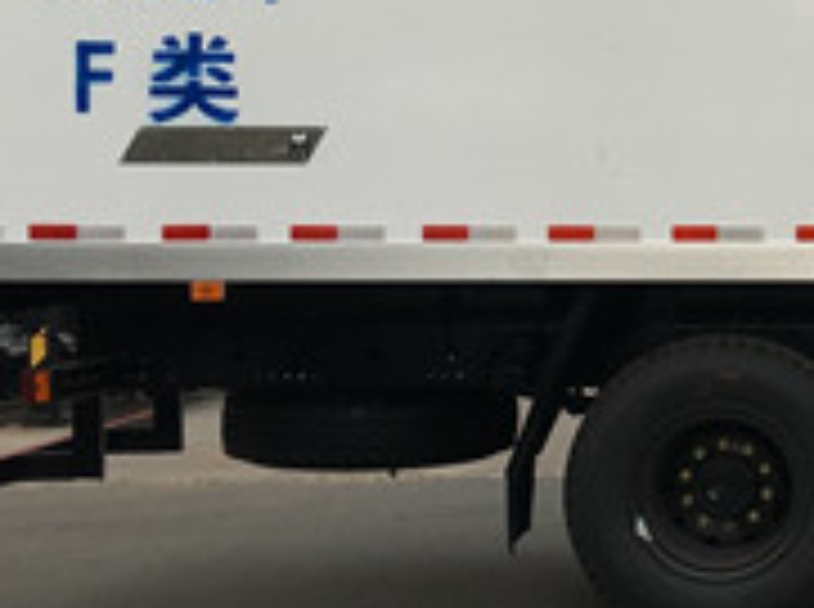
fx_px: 2675
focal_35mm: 114
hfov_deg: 16.0
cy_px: 176
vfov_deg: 12.9
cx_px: 1192
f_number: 2.2
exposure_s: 1/398
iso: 25
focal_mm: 4.15
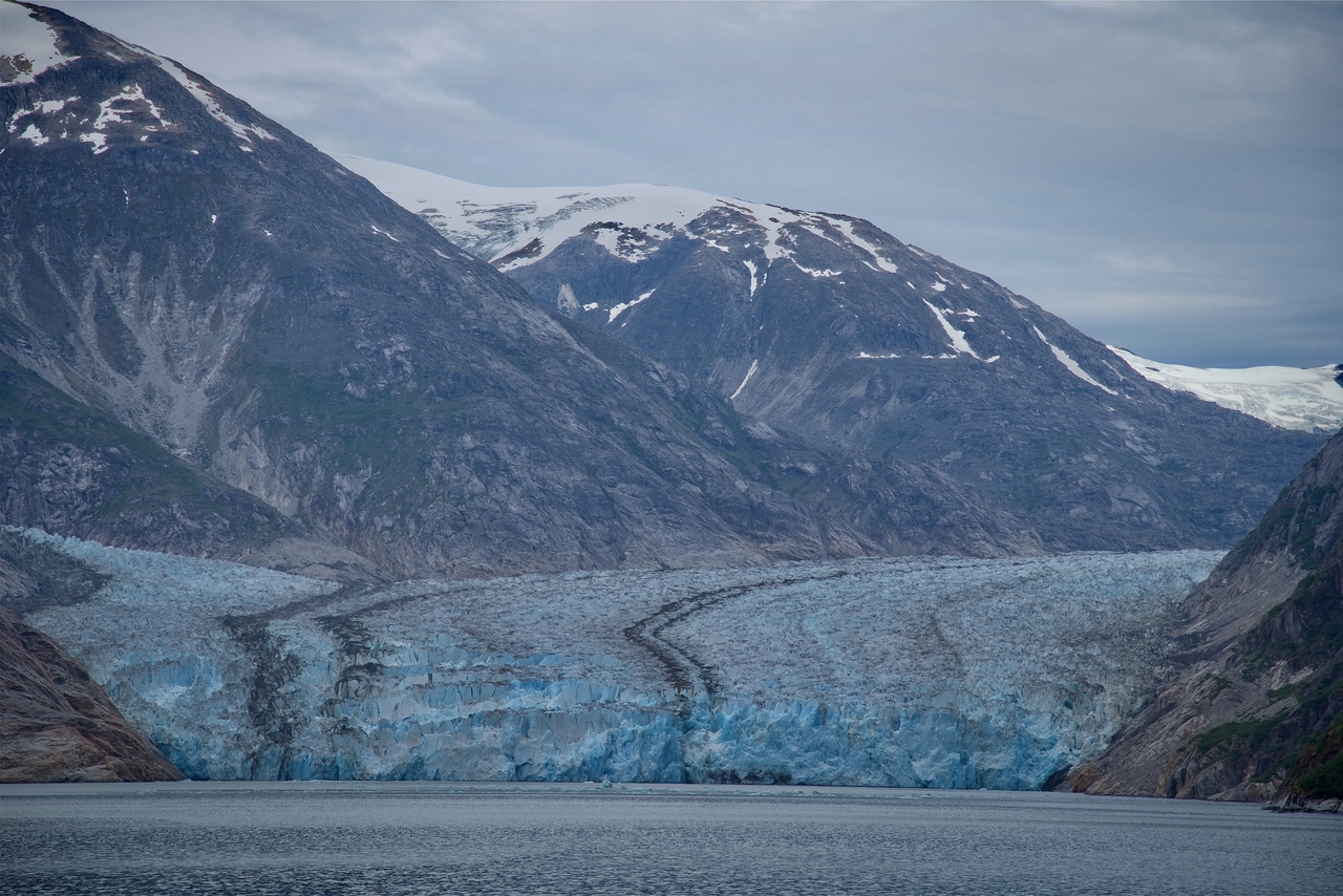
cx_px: 672
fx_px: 4477
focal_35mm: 120
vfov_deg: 11.4
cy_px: 448
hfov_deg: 17.1
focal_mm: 120
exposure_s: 1/250
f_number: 6.3
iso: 100
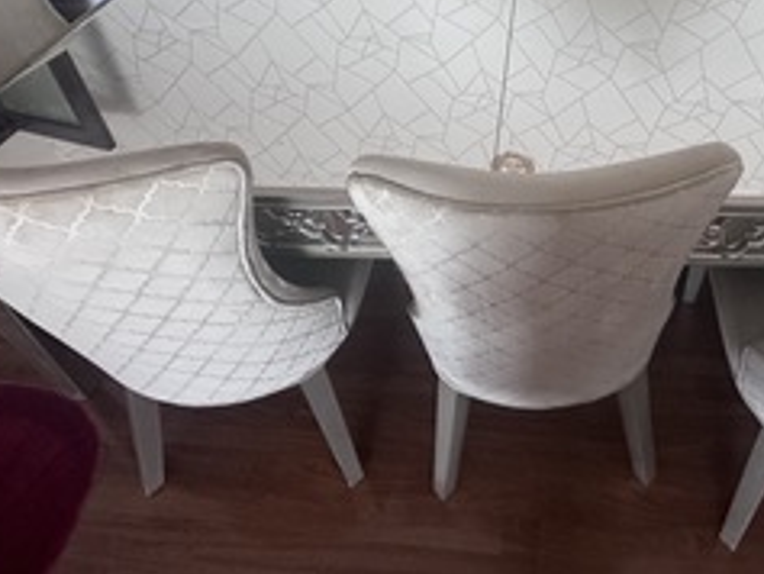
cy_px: 24
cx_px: 534
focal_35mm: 27
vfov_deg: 45.0
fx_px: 596
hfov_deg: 63.0
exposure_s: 1/78
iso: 320
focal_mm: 2.22
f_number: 2.2
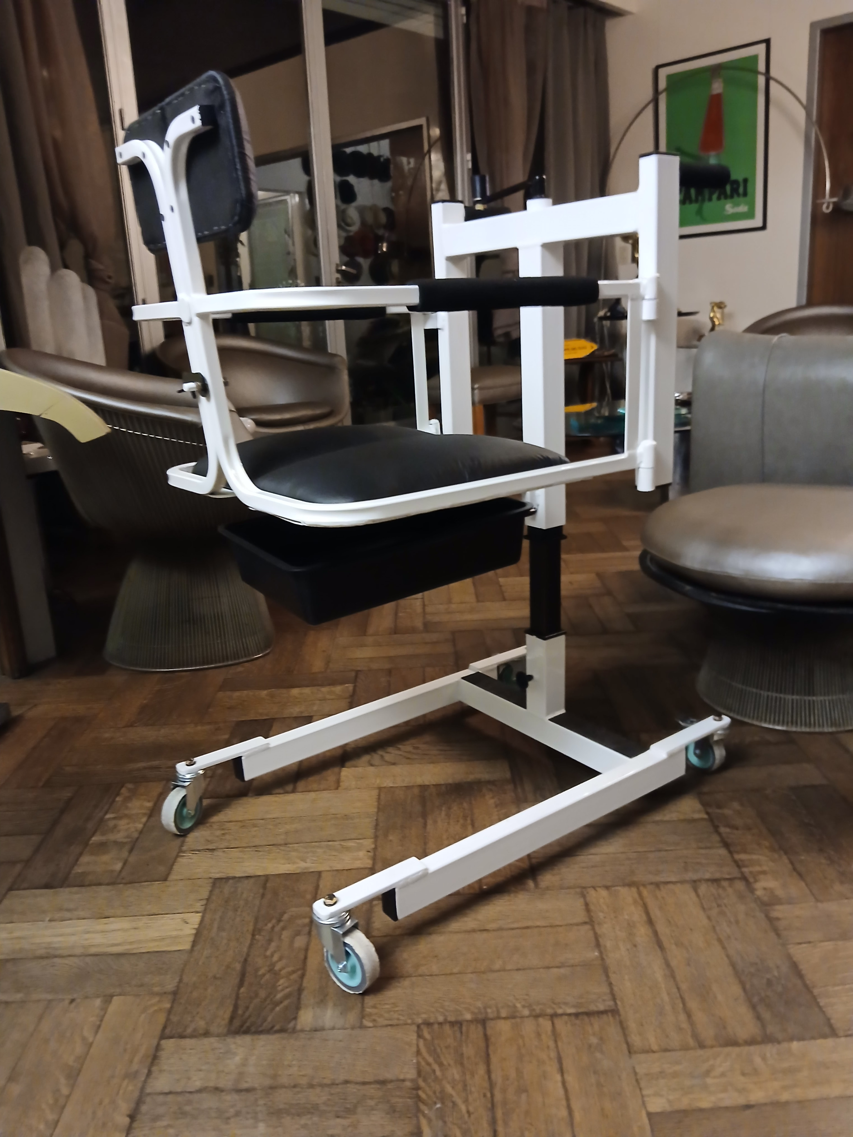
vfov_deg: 67.3
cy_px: 568
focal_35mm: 26
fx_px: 854
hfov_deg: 53.1
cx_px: 426
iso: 400
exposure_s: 1/25
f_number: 1.8
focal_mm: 3.98
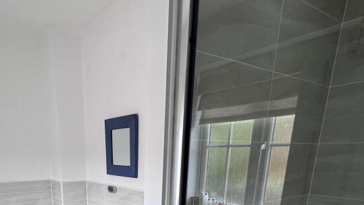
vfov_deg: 33.5
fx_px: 280
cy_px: 240
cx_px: 124
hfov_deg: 64.5
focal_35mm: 29
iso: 64
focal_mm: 2.22
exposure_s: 1/100
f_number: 2.2
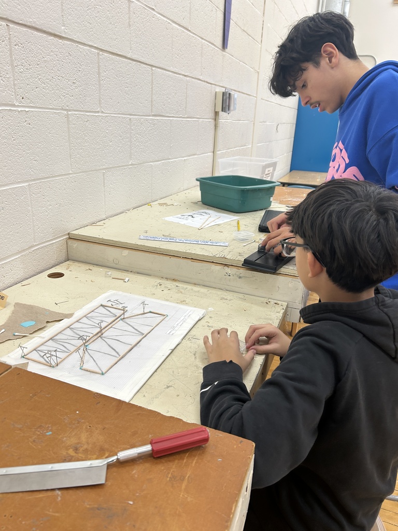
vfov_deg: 67.3
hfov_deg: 53.1
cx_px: 199
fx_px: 399
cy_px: 266
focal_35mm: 26
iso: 64
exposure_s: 1/118
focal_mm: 5.7
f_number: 1.5
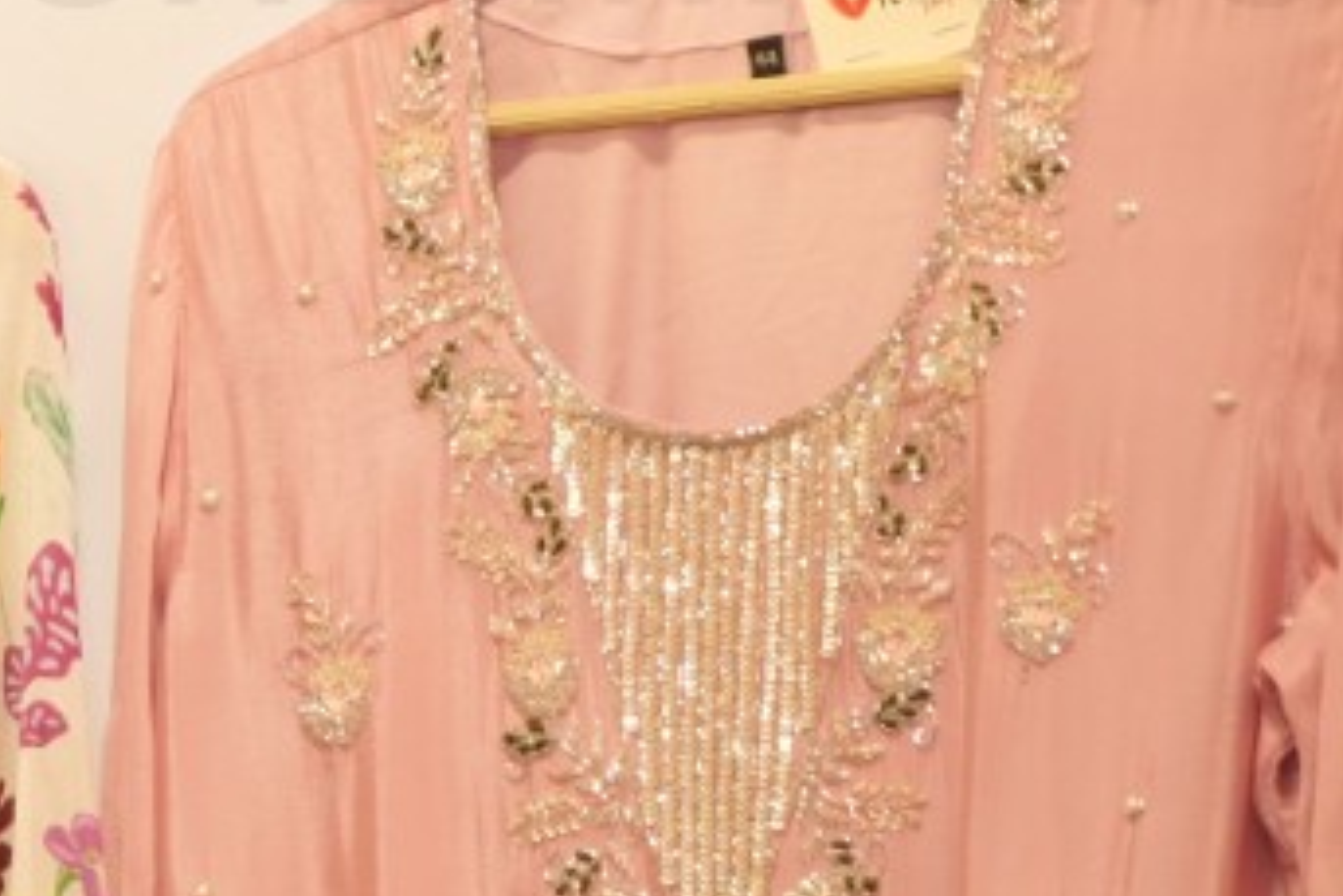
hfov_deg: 9.3
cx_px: -675
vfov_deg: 6.3
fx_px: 8061
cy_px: 1293
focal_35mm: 216
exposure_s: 1/125
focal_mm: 53
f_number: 5
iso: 640
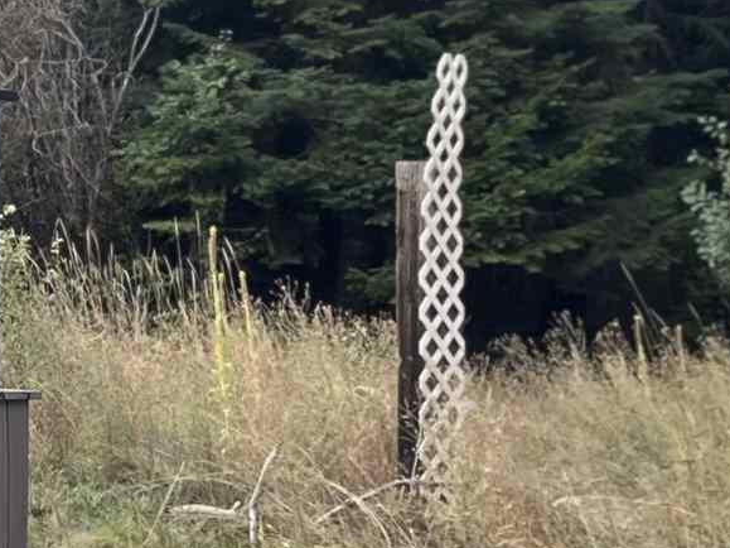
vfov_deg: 10.7
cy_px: 139
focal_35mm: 138
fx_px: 2910
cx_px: -886
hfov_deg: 12.1
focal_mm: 5.1
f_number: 1.6
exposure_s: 1/461
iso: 50
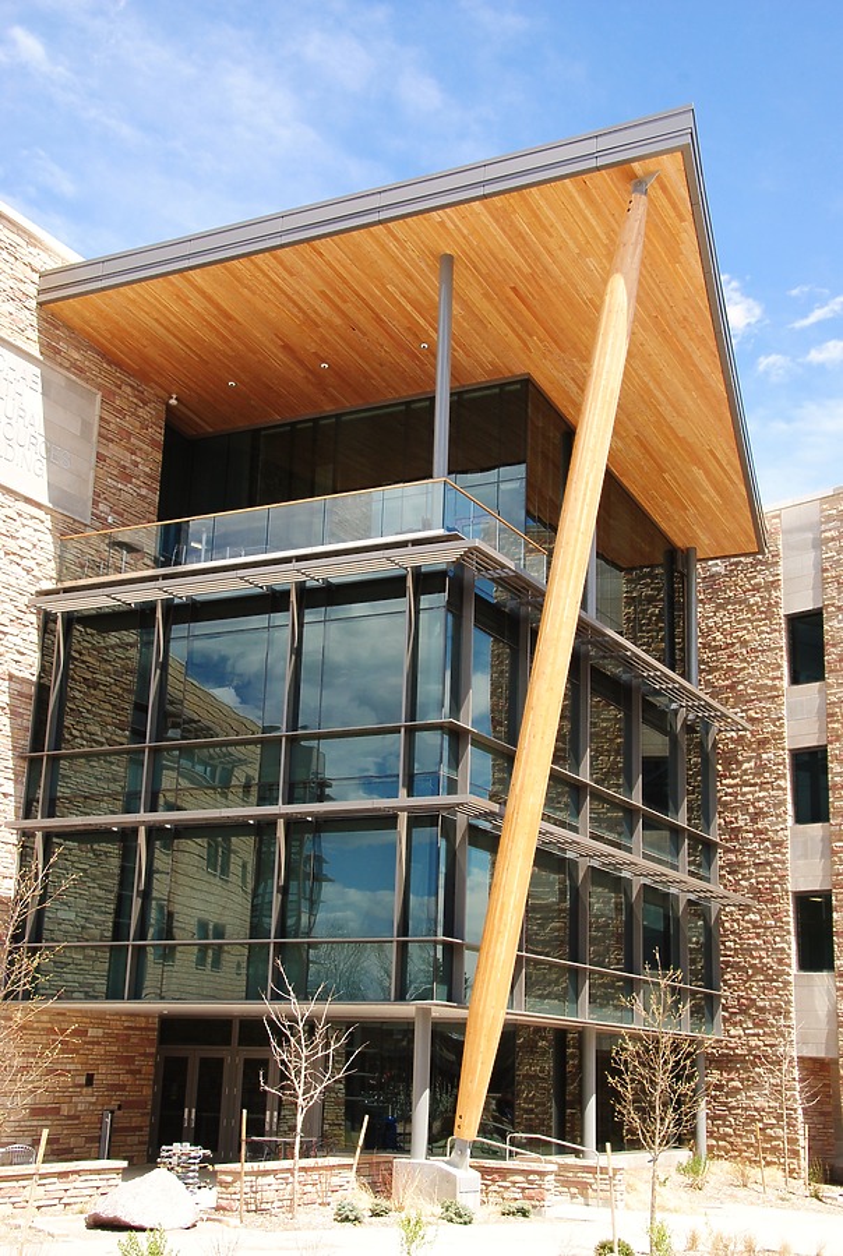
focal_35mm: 46
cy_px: 628
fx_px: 1626
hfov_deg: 29.1
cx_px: 422
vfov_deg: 42.2
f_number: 9
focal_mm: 31
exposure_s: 1/160
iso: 200
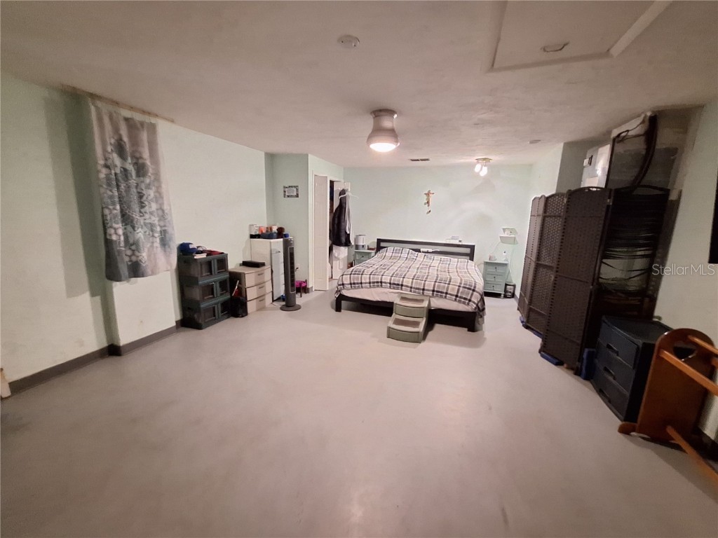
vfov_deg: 89.9
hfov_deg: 106.2
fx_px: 270
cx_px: 359
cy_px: 269
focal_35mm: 13
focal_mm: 1.74
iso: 800
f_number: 2.2
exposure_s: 1/11
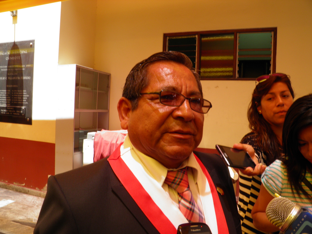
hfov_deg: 63.4
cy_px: 117
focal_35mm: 28
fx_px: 252
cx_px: 156
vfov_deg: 49.7
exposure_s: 1/50
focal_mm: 4.9
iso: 50
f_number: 5.7
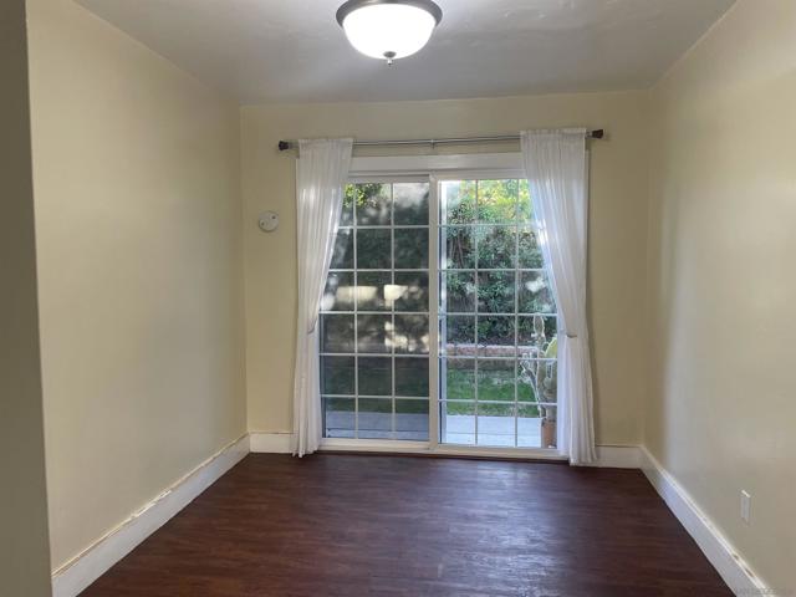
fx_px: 598
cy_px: 298
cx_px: 398
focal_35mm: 26
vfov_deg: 53.1
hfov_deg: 67.3
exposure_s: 1/120
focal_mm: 4.2
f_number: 1.6
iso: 100
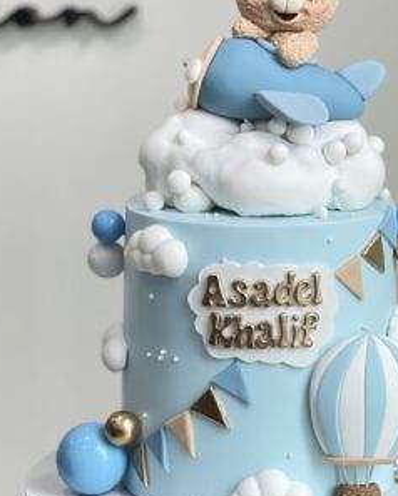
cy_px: 230
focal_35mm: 112
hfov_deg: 13.8
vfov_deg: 17.1
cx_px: 256
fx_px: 1647
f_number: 2.2
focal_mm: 7.5
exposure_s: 1/100
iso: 100
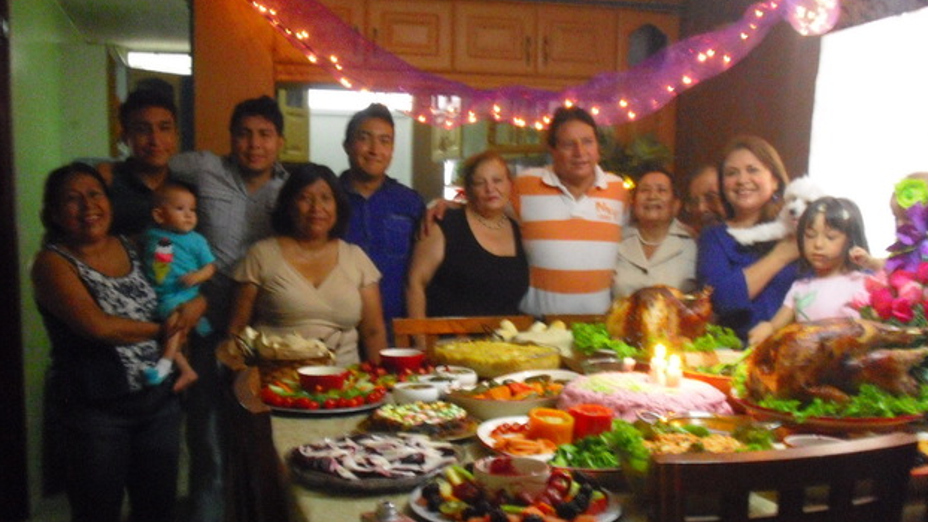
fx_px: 911
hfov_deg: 54.0
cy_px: 312
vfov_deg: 31.9
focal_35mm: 37
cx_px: 474
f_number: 2.8
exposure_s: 1/20
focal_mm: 5.58
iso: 800
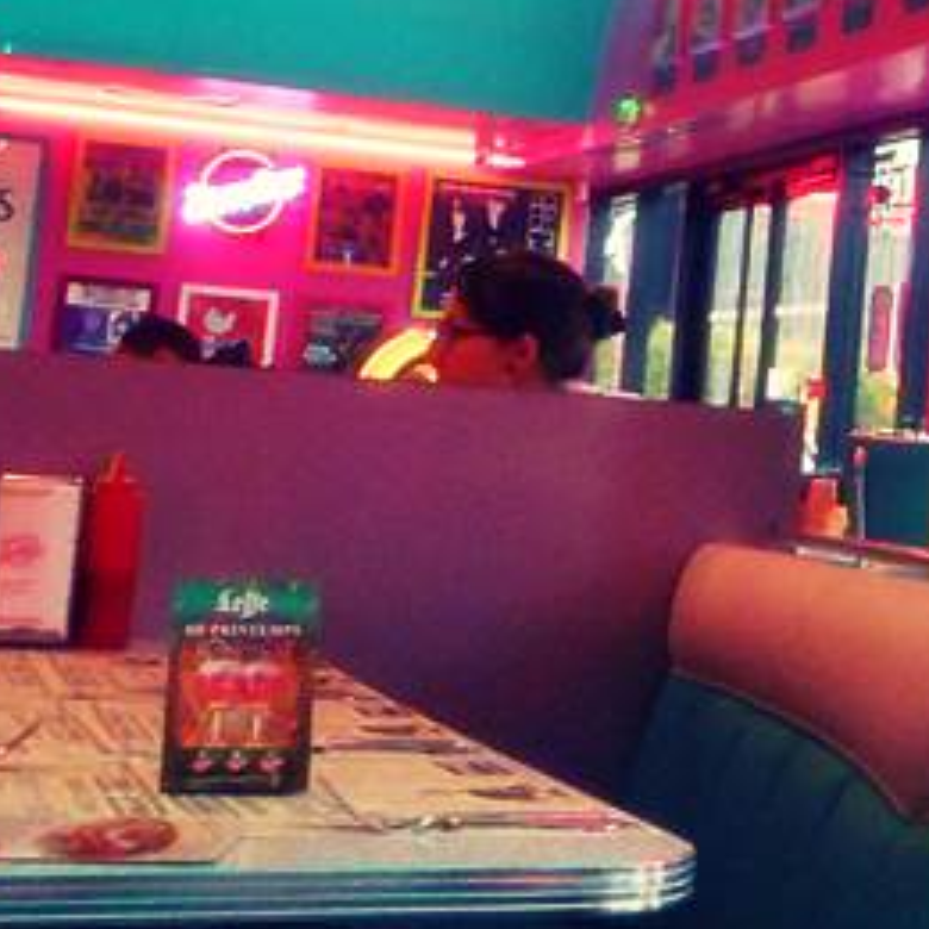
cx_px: 1211
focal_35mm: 87
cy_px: 111
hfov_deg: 18.5
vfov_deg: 19.6
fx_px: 2642
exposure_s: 1/30
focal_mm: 4.5
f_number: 3.7
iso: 360
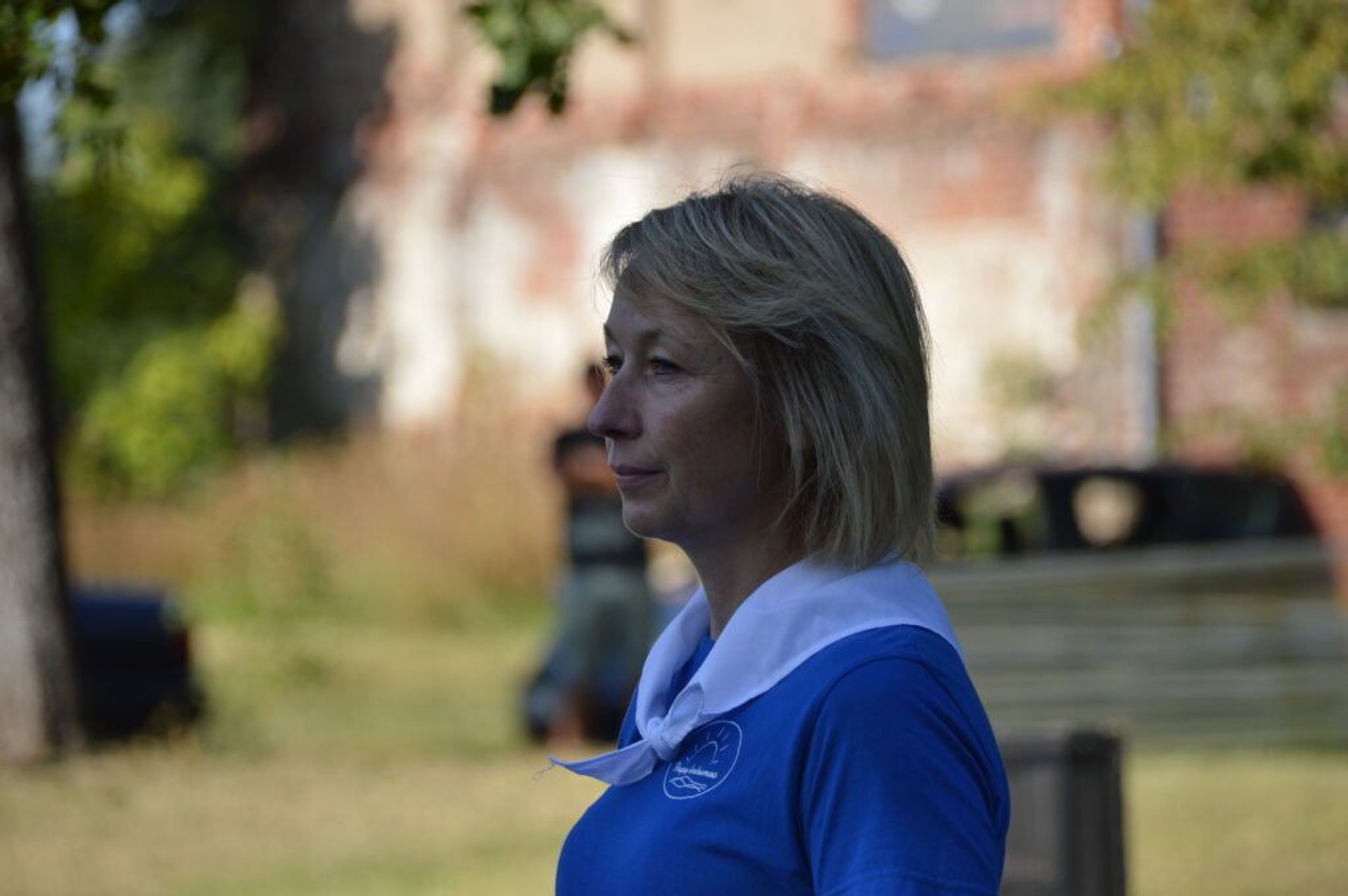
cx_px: 674
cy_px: 448
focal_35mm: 375
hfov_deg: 5.5
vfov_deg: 3.7
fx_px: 14030
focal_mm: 250
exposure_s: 1/250
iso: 100
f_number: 6.3
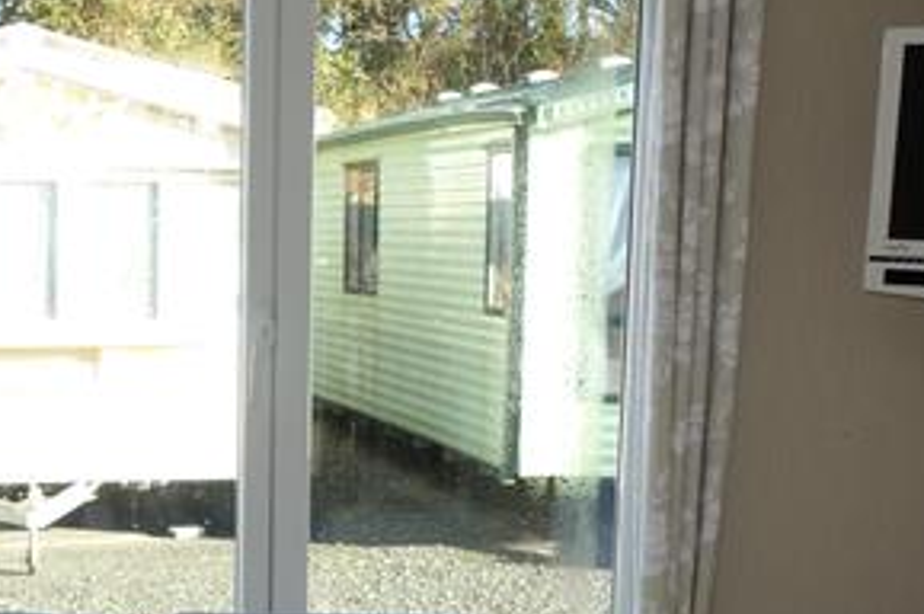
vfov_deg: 16.7
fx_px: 2051
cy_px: 579
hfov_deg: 24.5
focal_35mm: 80
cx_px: 45
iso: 125
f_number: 4
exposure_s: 1/100
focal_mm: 12.18
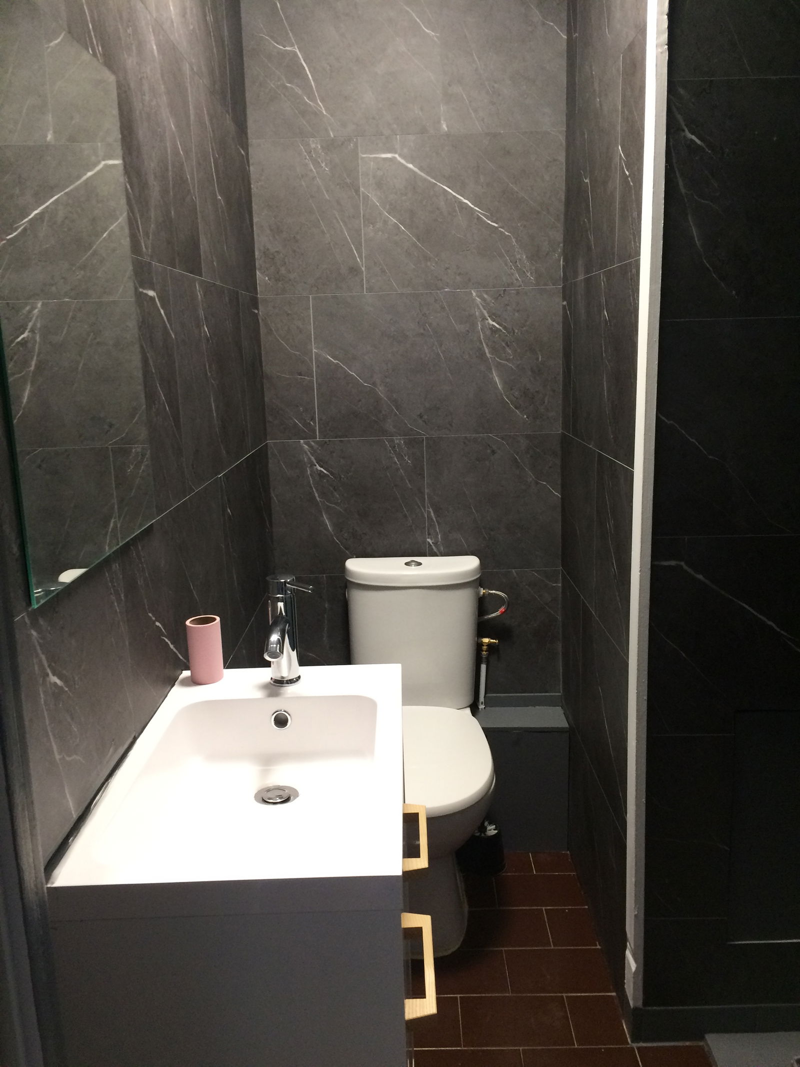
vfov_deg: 61.7
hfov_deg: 48.2
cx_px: 400
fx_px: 894
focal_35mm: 29
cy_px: 534
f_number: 2.2
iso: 160
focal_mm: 4.15
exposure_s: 1/33
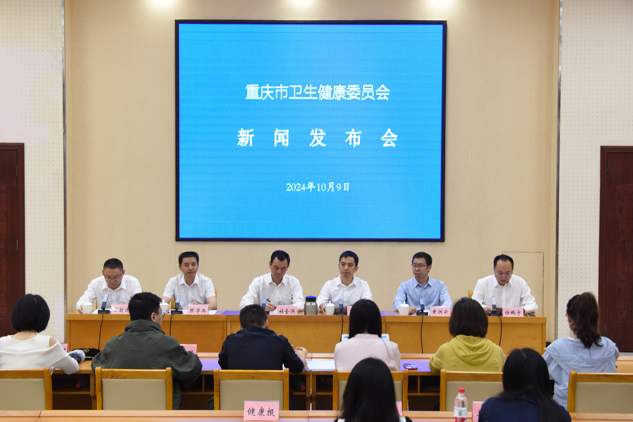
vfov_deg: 22.6
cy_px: 211
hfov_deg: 33.4
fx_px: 1055
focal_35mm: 60
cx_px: 316
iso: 800
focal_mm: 60
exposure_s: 1/30
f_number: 4.5
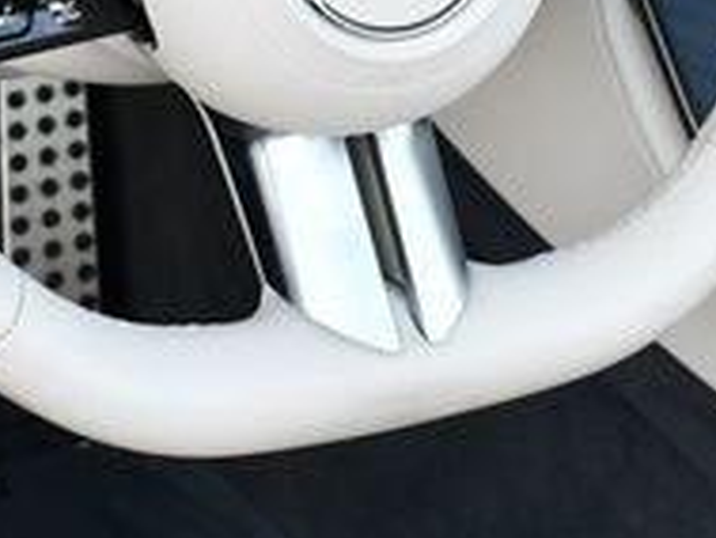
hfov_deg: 13.1
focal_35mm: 150
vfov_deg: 9.8
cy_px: -76
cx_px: 618
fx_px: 3105
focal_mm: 23
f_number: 3.8
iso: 400
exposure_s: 1/250
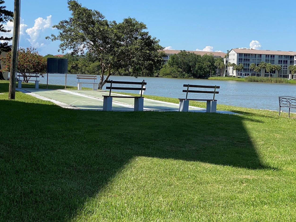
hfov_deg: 29.3
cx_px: 185
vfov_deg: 22.2
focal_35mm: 66
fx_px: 564
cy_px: 82
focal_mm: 6
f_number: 2
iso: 20
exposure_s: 1/1295
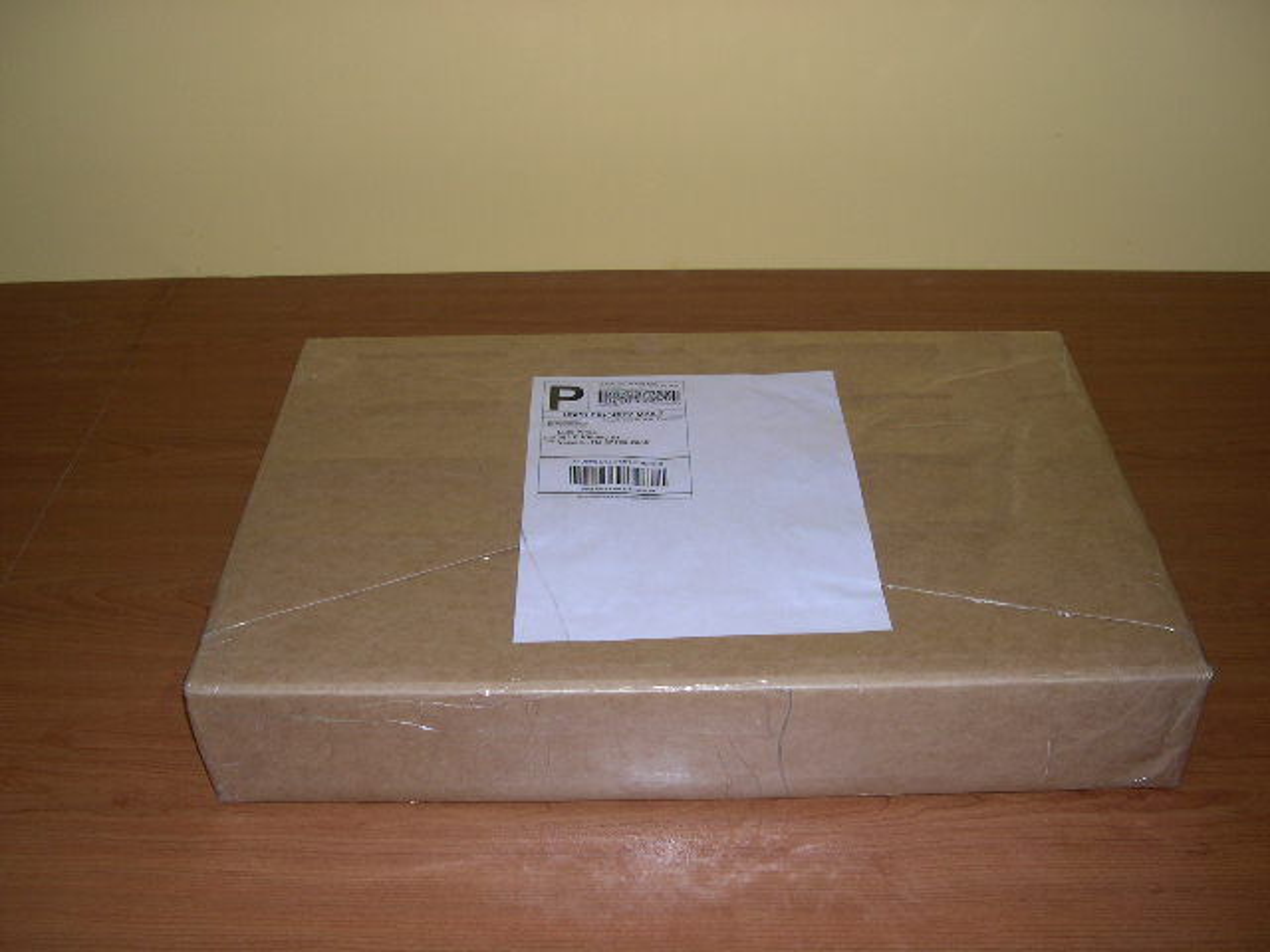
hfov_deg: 49.0
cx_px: 635
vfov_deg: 37.7
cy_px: 476
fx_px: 1394
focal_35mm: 38
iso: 100
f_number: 2.8
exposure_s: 1/60
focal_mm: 8
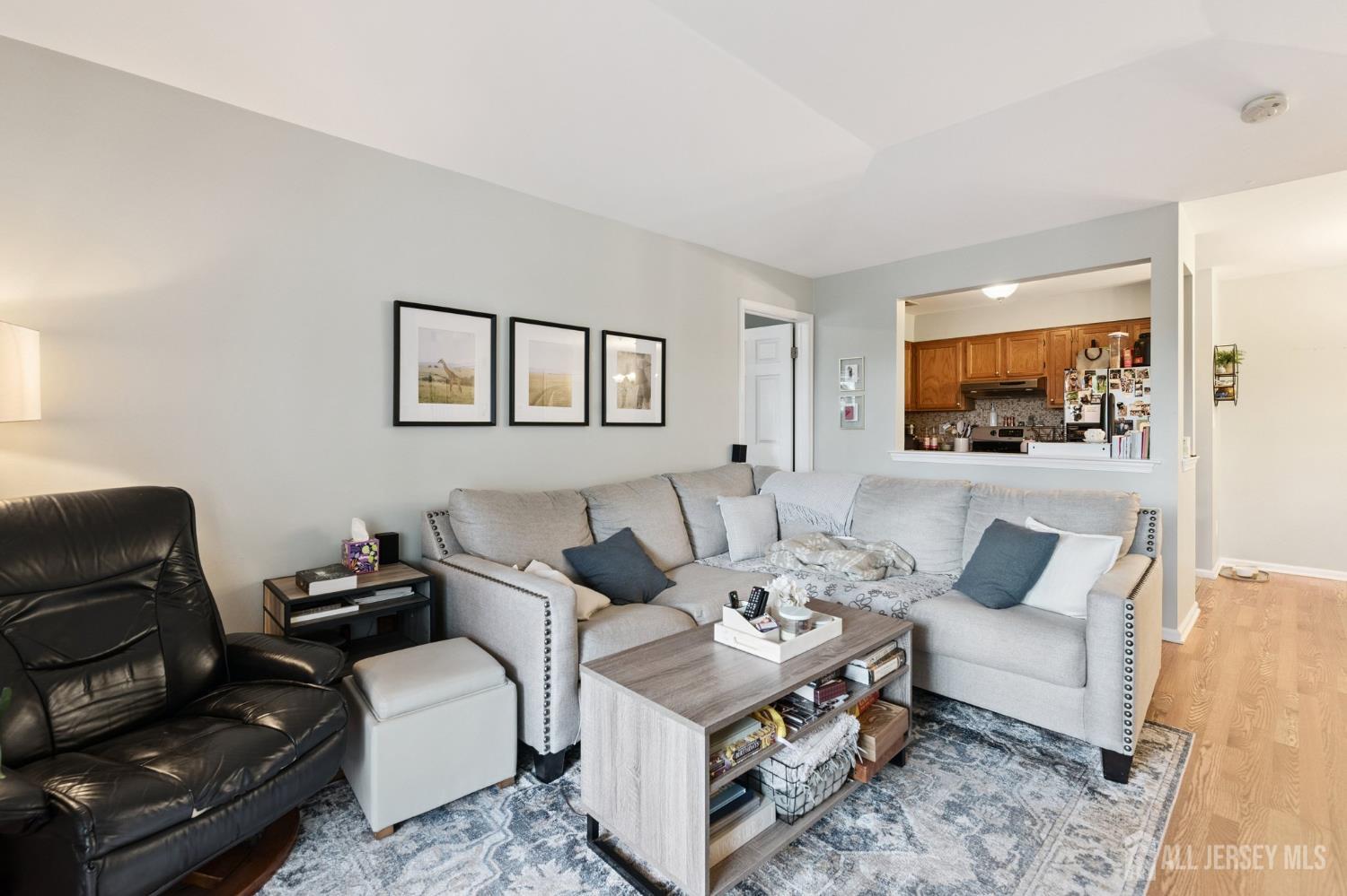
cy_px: 448
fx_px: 561
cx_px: 674
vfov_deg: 77.3
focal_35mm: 15
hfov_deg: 100.4
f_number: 7.1
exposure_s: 1/10
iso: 640
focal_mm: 15
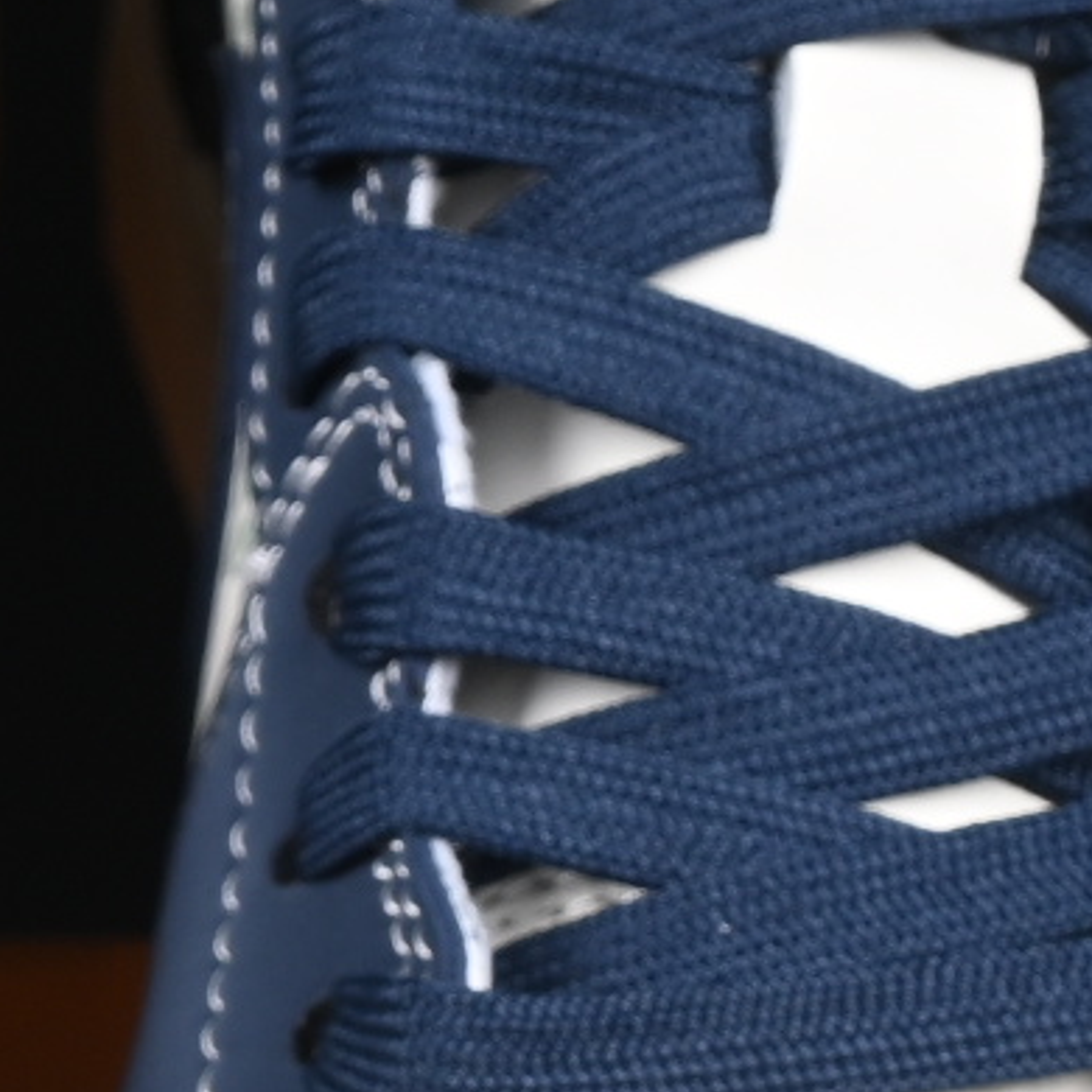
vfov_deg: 3.8
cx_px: 109
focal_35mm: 455
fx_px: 16239
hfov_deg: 3.8
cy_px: 1120
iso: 160
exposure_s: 1/60
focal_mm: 50
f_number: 6.3
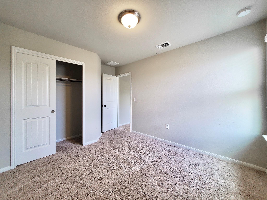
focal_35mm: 13
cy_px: 100
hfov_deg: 106.2
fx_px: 100
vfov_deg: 89.9
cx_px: 134
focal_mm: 1.8
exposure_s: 1/60
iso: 160
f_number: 2.2
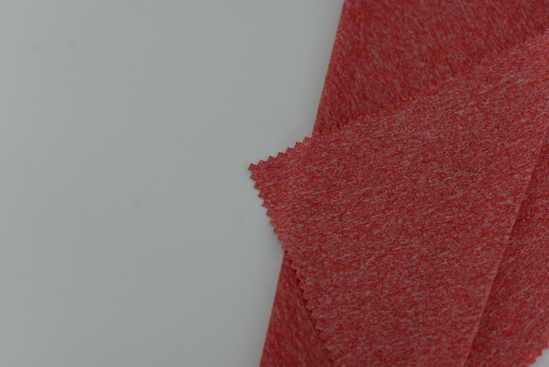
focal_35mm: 50
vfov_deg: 27.0
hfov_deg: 39.6
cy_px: 184
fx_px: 763
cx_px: 274
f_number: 3.5
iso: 100
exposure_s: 1/320
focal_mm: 50
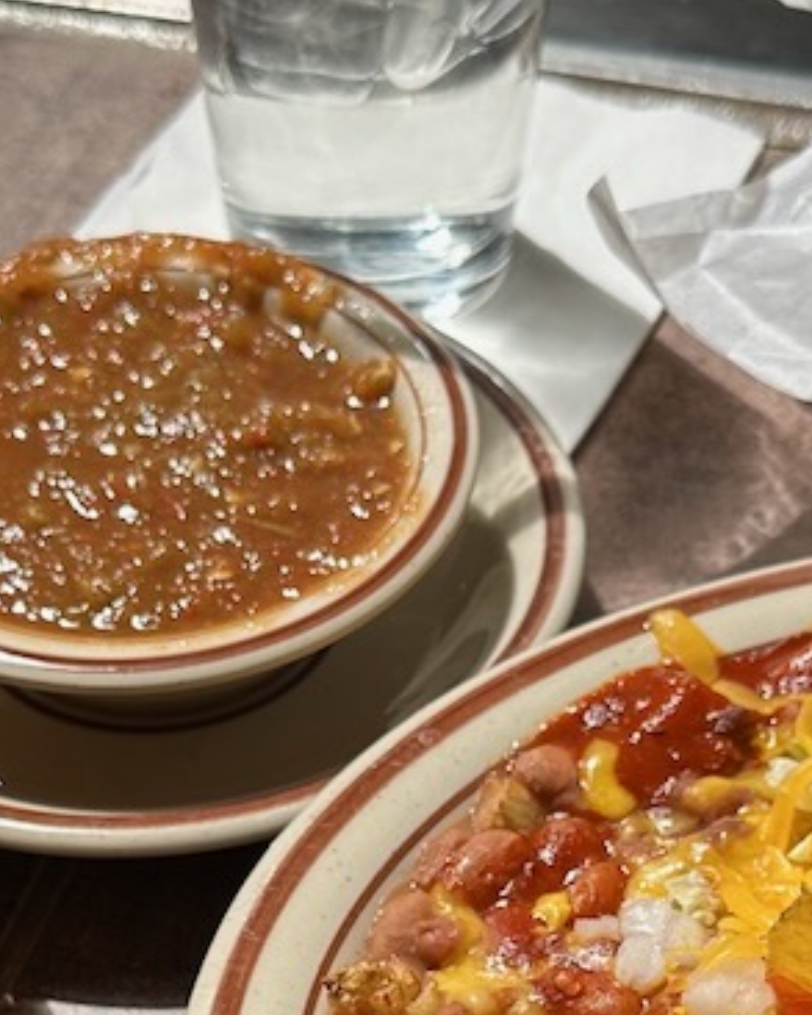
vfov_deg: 22.3
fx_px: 2462
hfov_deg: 18.7
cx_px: 421
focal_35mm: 82
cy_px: 1048
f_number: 1.78
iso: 80
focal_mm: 6.86
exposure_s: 1/836
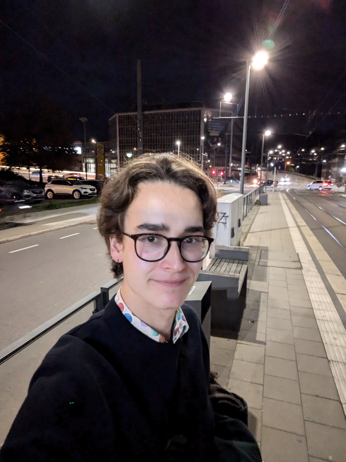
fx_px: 280
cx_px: 173
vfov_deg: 79.0
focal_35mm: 21
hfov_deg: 63.4
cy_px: 231
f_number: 2.2
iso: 1240
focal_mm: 2.74
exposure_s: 1/16.7
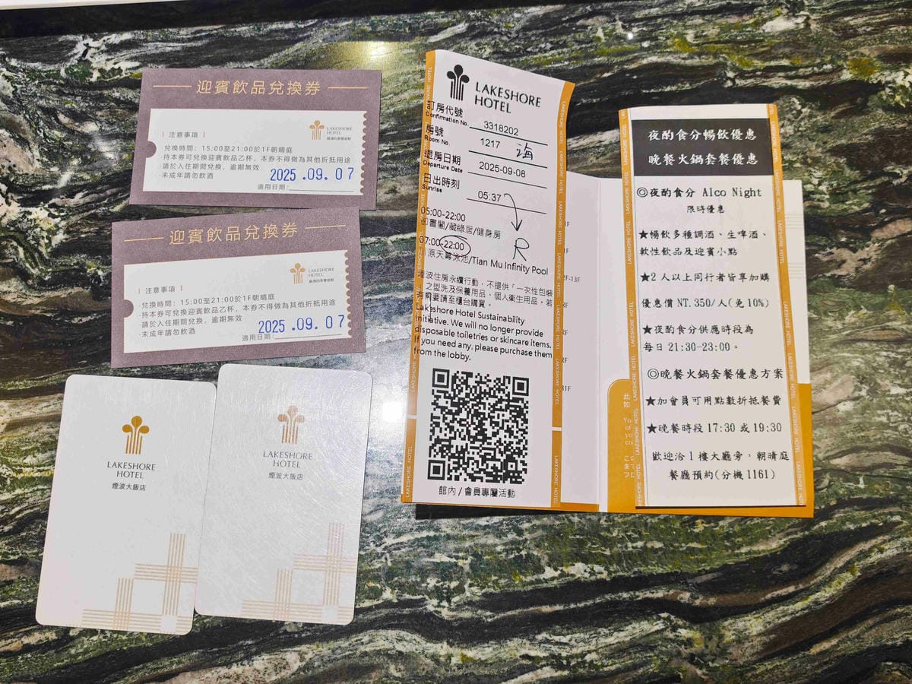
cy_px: 342
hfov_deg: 50.1
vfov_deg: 38.7
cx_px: 456
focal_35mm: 37
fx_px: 975
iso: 250
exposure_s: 1/60
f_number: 2.8
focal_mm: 8.72
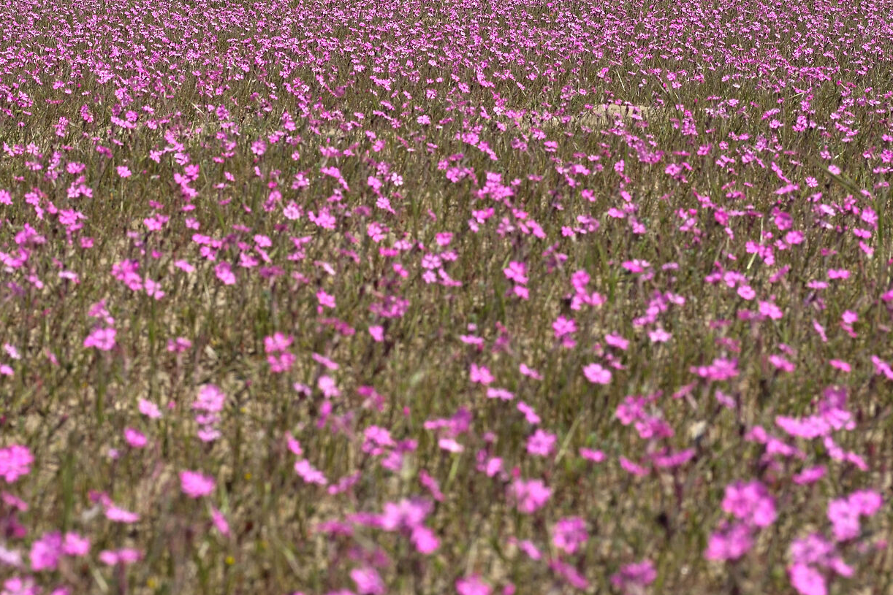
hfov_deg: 12.3
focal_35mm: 167
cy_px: 89
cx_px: 326
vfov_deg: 8.2
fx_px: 4143
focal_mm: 85
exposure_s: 1/800
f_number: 14
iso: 400
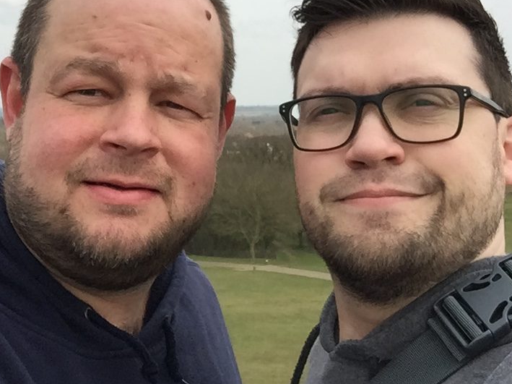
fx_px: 828
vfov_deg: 25.9
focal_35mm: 56
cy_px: 124
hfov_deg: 34.4
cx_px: 243
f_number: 2.2
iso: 32
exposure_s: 1/1178
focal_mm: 2.65
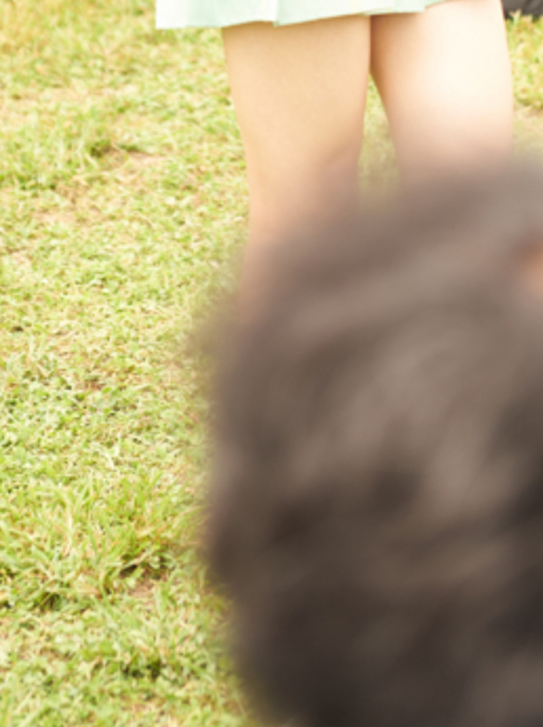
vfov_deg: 9.7
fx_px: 4191
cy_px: -291
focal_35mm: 200
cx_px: 277
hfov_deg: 7.4
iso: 100
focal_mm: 70
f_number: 2.8
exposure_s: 1/250
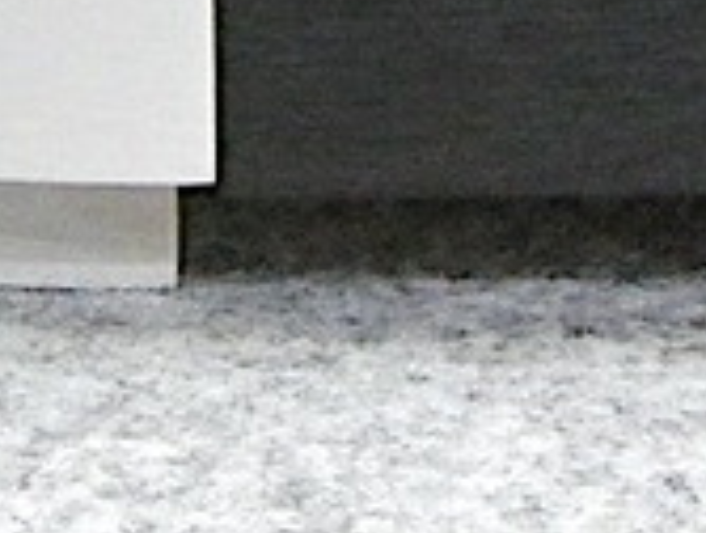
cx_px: 710
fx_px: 16760
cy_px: -711
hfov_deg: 2.4
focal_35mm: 820
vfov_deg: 1.8
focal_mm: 25.6
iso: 1600
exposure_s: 1/50
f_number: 5.4
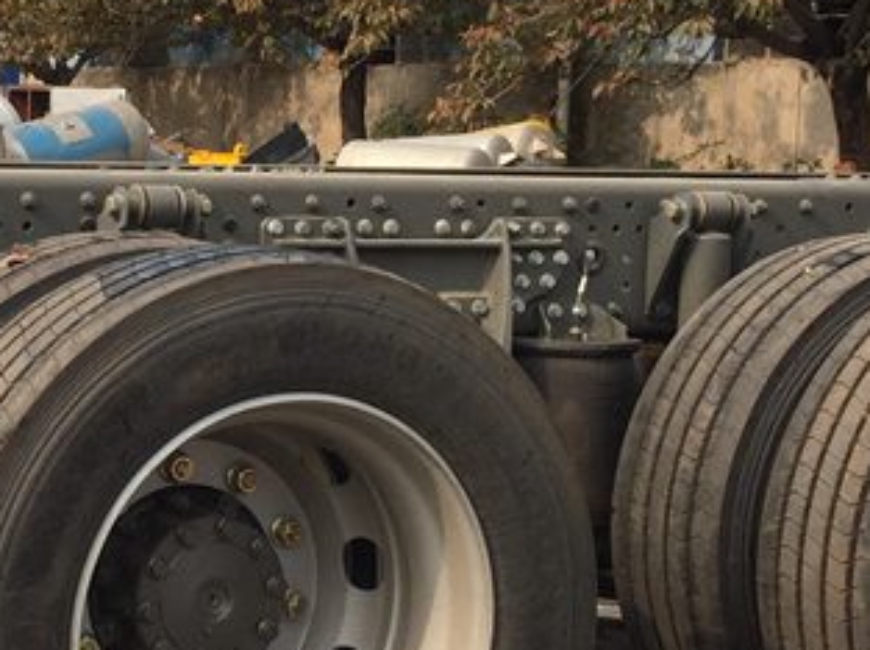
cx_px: 33
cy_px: 314
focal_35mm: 95
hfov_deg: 20.1
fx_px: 2385
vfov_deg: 15.5
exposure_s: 1/1276
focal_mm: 4.15
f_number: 2.2
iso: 32
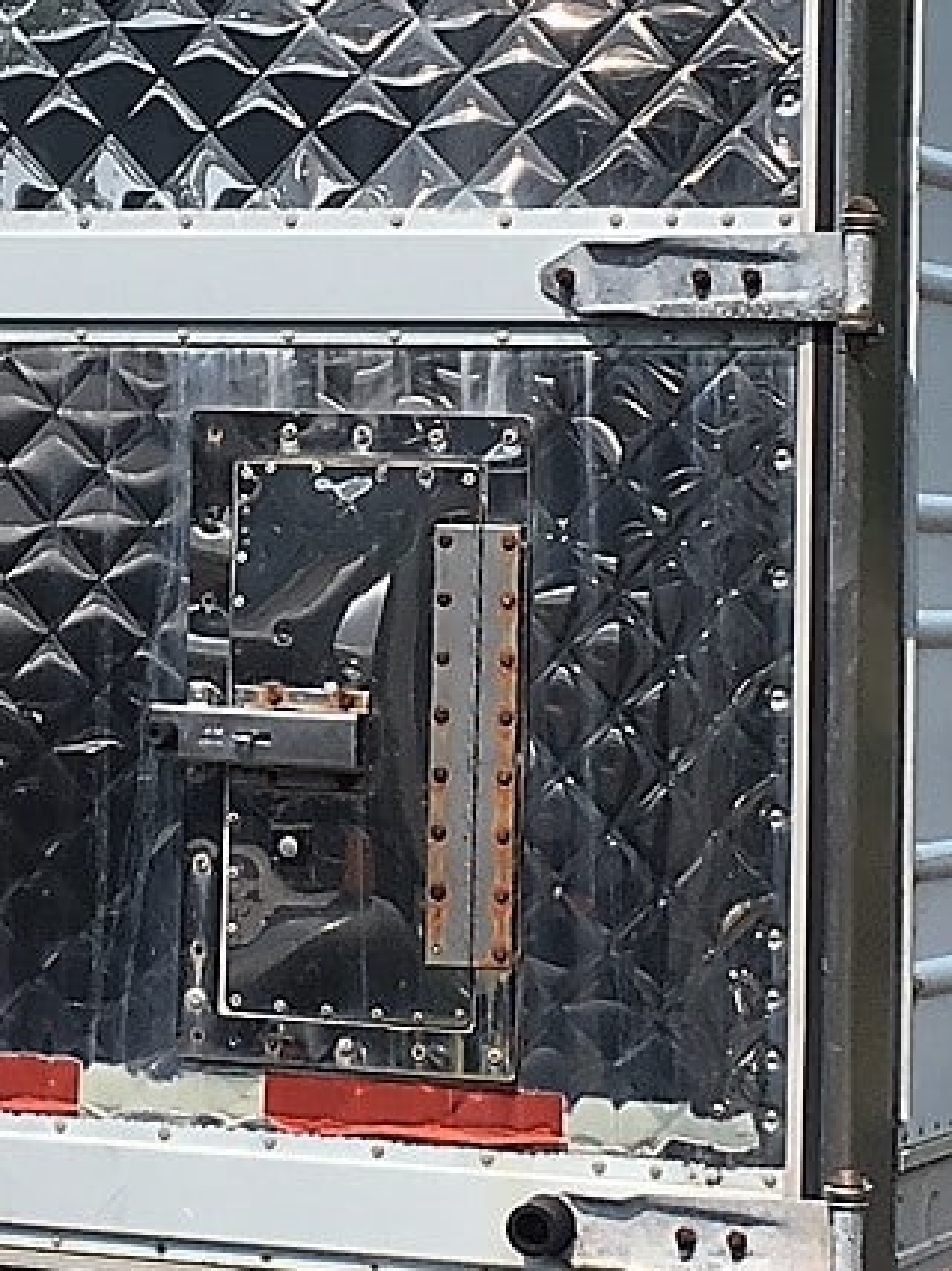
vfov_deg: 14.3
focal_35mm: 137
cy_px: 304
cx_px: 190
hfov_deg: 10.8
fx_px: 5026
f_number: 2.2
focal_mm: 4.15
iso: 25
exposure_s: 1/1637
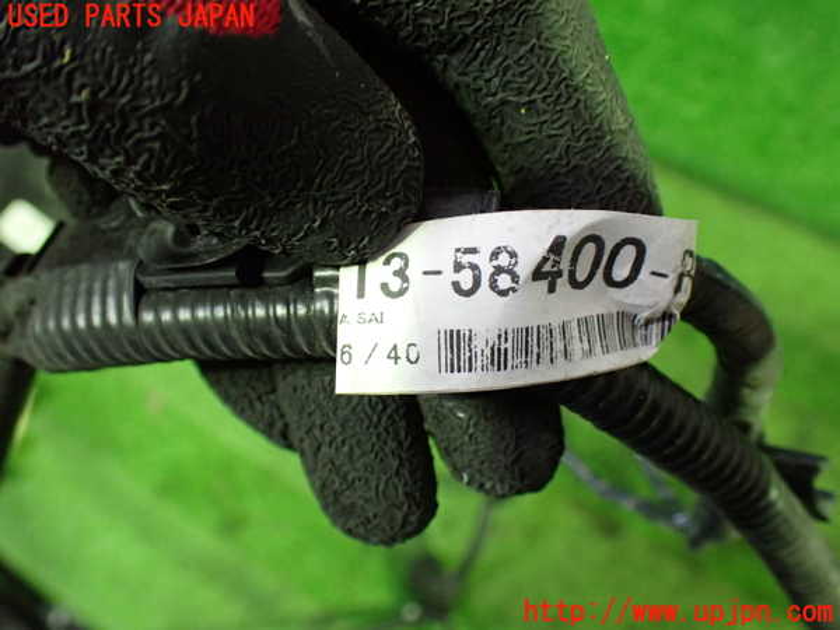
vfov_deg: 46.8
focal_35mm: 30
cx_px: 420
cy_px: 315
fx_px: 728
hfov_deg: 60.0
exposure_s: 1/30
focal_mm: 5.4
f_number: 2.3
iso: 800
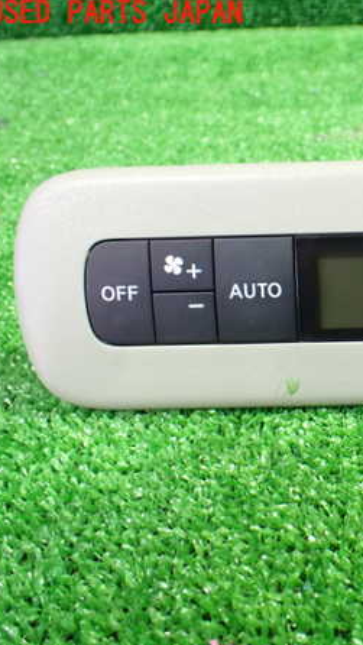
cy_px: 321
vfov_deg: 46.4
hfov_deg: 24.9
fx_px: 753
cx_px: 414
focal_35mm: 44
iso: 1000
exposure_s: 1/30
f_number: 2.3
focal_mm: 5.4
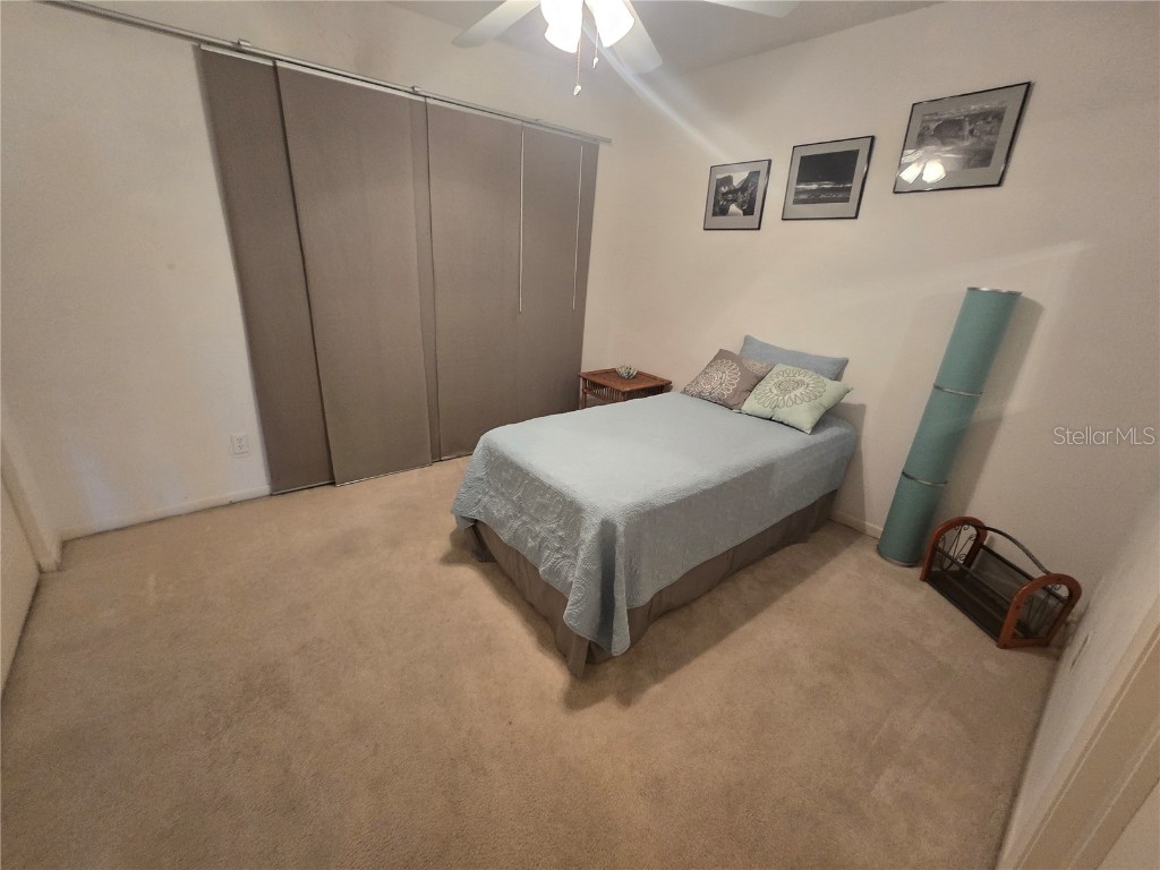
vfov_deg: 89.9
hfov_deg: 106.2
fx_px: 436
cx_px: 580
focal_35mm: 13
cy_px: 435
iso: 400
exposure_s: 1/60
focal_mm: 2.2
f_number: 2.2
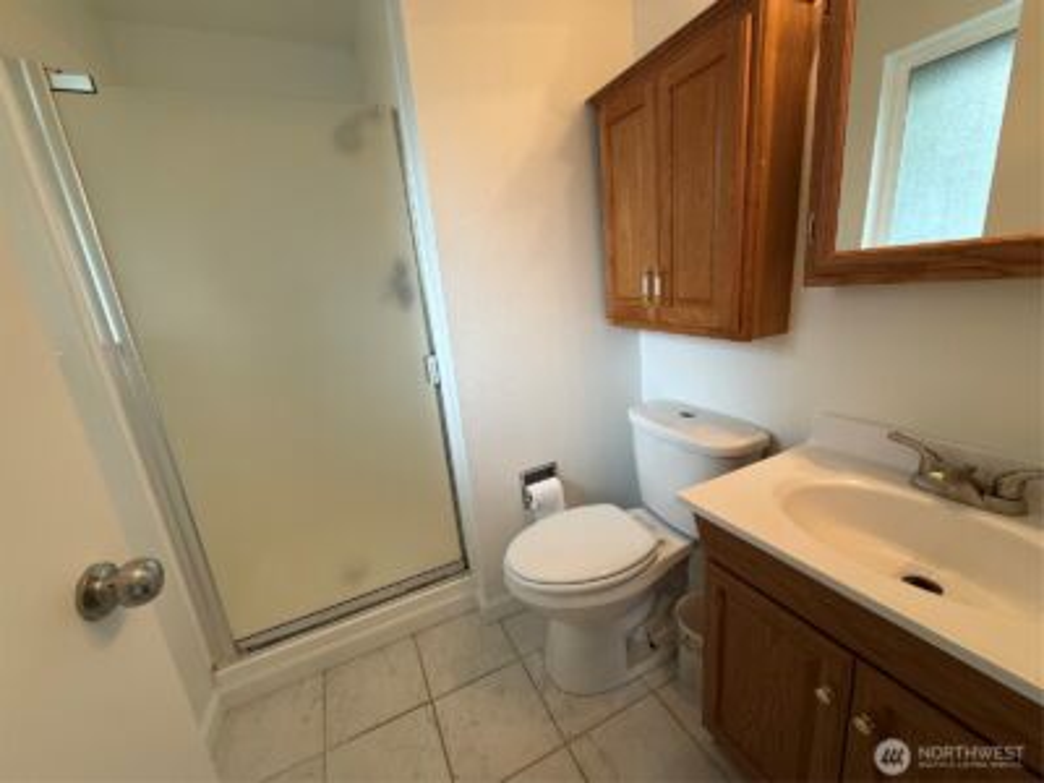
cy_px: 392
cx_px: 522
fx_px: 422
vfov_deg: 85.7
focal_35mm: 14
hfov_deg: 102.1
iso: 200
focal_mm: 2.22
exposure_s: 1/120
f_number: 2.2
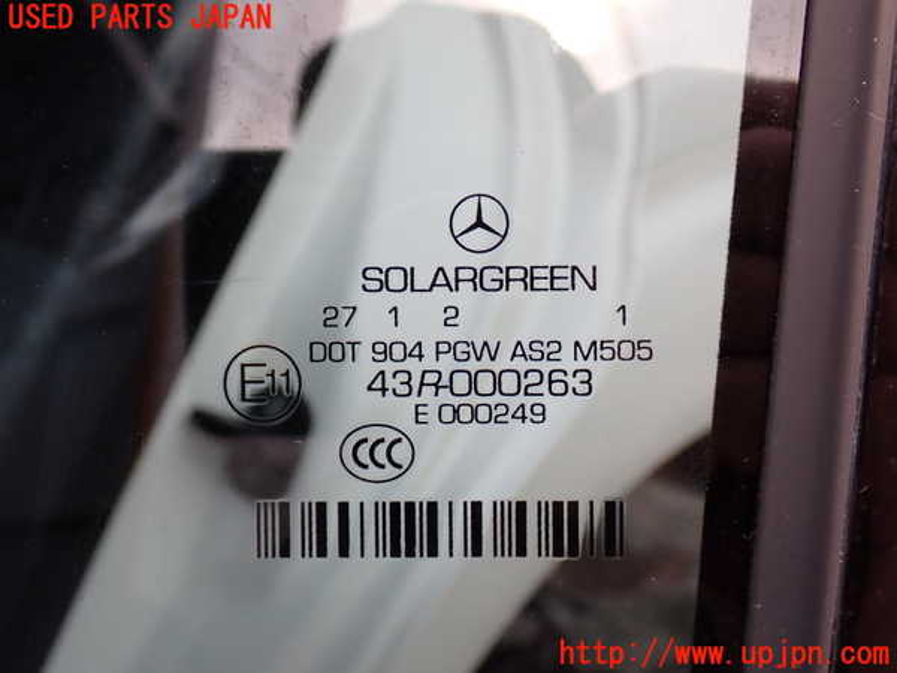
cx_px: 448
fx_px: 1218
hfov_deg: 40.4
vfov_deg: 30.9
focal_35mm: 47
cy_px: 336
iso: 100
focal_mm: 8.4
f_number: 4.5
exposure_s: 1/100
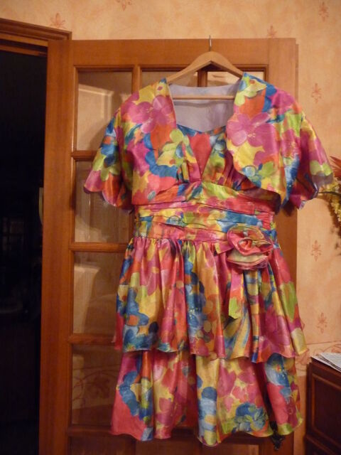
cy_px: 228
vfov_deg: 63.4
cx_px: 170
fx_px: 368
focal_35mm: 28
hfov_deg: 49.7
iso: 800
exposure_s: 1/15
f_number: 3.3
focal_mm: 4.7
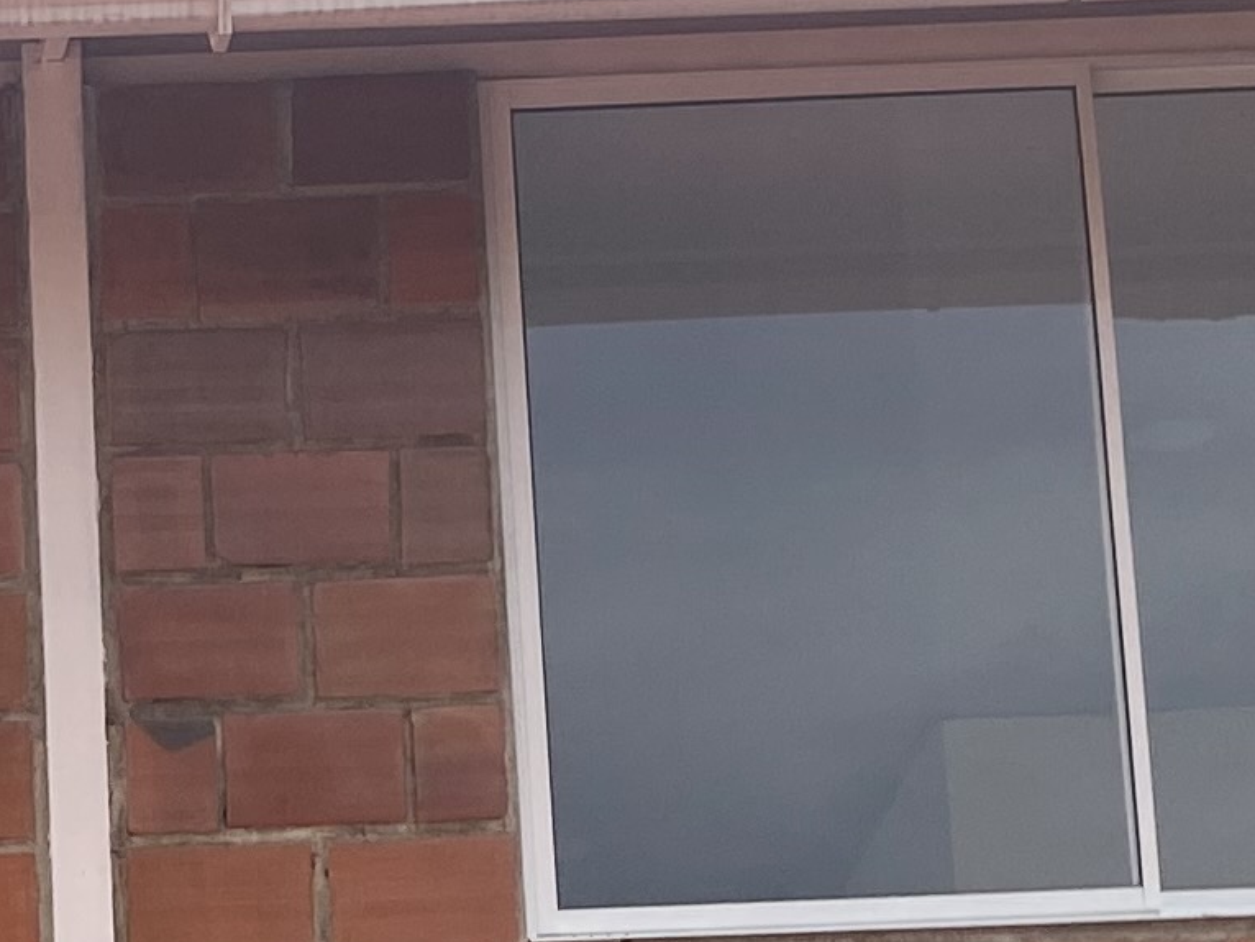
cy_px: 1344
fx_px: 4968
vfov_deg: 10.5
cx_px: -57
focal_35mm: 137
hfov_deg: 14.1
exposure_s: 1/3205
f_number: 1.8
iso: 32
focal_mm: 4.25
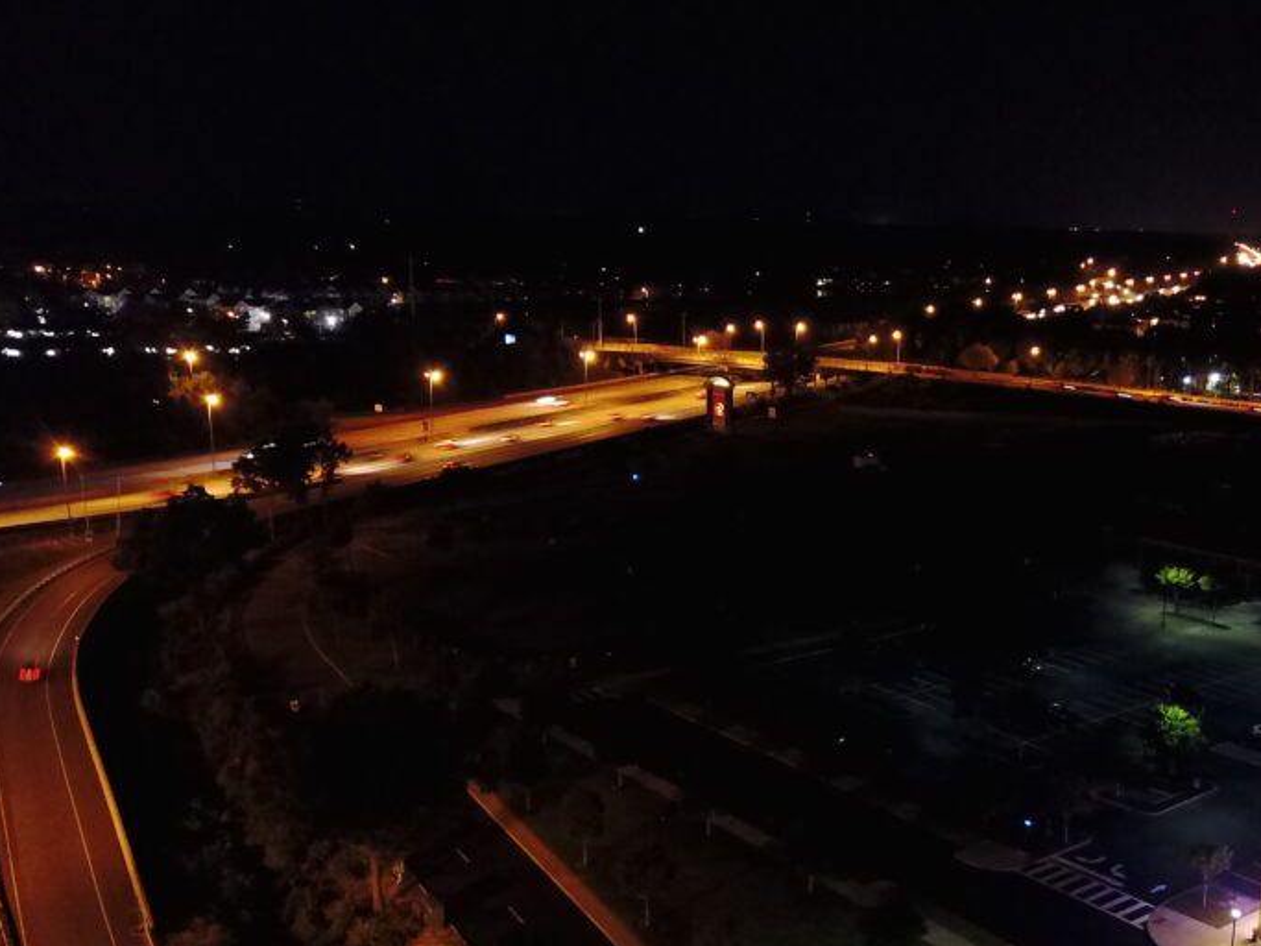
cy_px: 621
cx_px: 877
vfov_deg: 36.5
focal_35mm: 39
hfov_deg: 46.8
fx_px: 1420
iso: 1082
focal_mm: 4.73
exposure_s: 1/4.95
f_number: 2.2
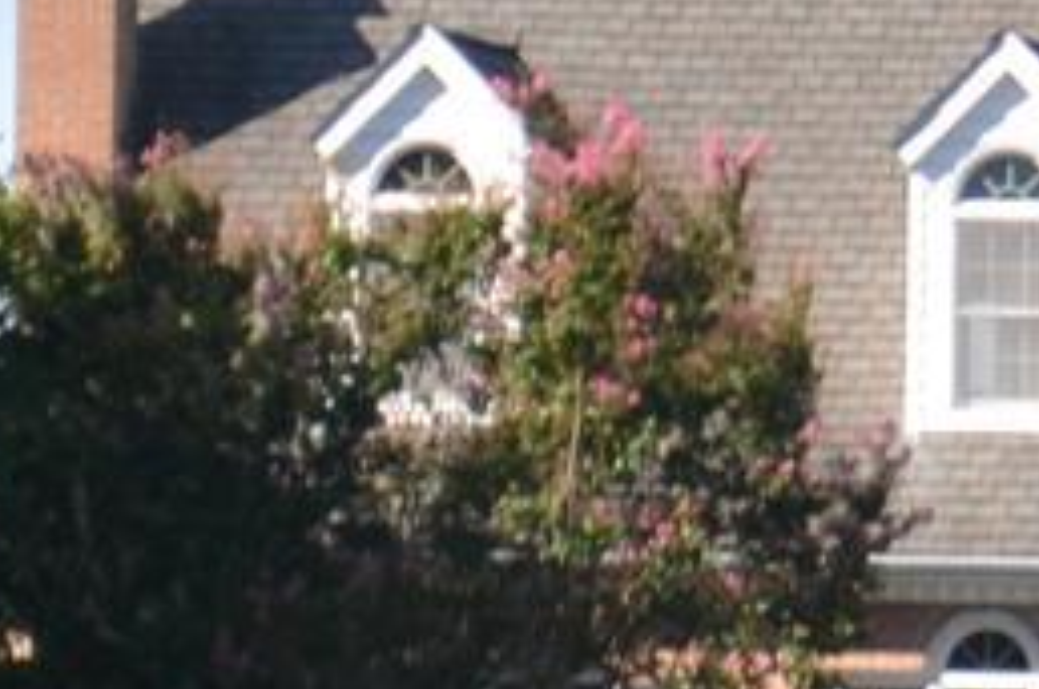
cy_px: 564
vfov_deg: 1.4
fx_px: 29181
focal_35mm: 1013
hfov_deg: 2.0
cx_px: 1305
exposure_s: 1/250
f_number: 5.6
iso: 100
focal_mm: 85
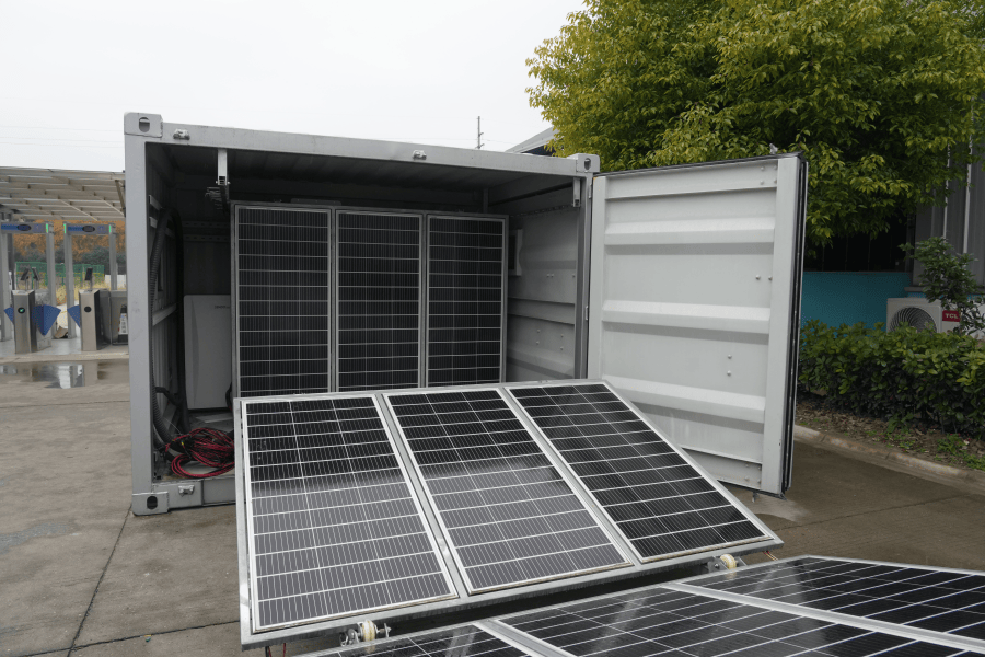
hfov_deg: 73.7
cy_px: 328
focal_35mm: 24
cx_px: 492
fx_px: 657
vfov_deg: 53.1
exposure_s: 1/200
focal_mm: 24
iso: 1250
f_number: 7.1
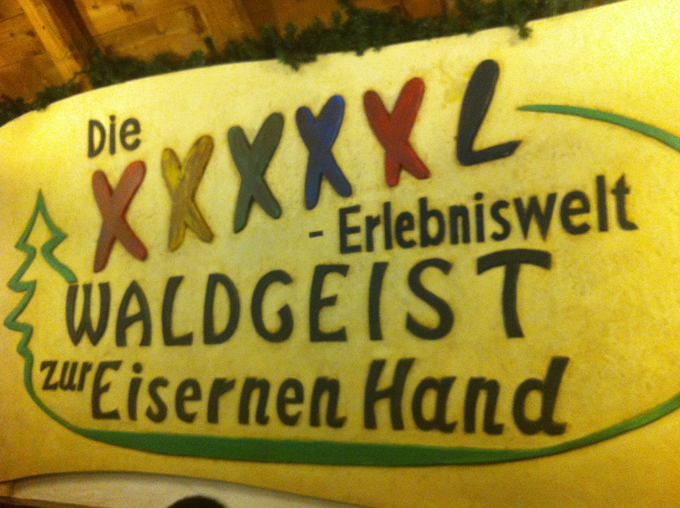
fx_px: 687
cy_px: 254
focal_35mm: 35
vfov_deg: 40.6
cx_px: 340
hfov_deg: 52.7
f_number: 2.8
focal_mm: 3.85
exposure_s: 1/15
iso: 400
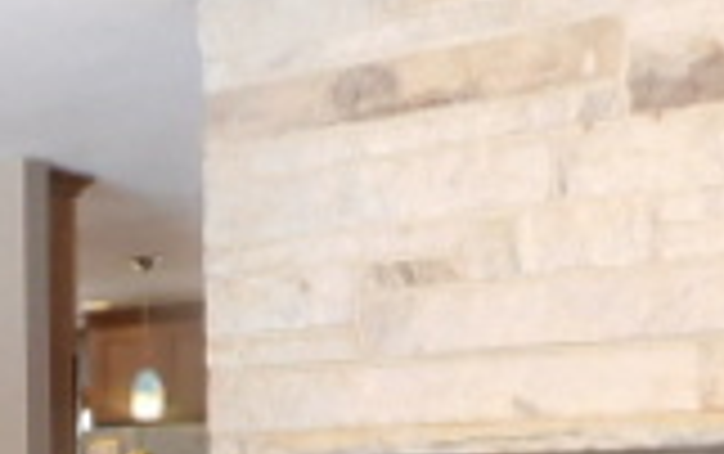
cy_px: 602
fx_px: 1916
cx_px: -121
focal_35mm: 97
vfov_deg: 13.0
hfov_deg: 20.2
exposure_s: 1/40
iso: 125
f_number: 3
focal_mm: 4
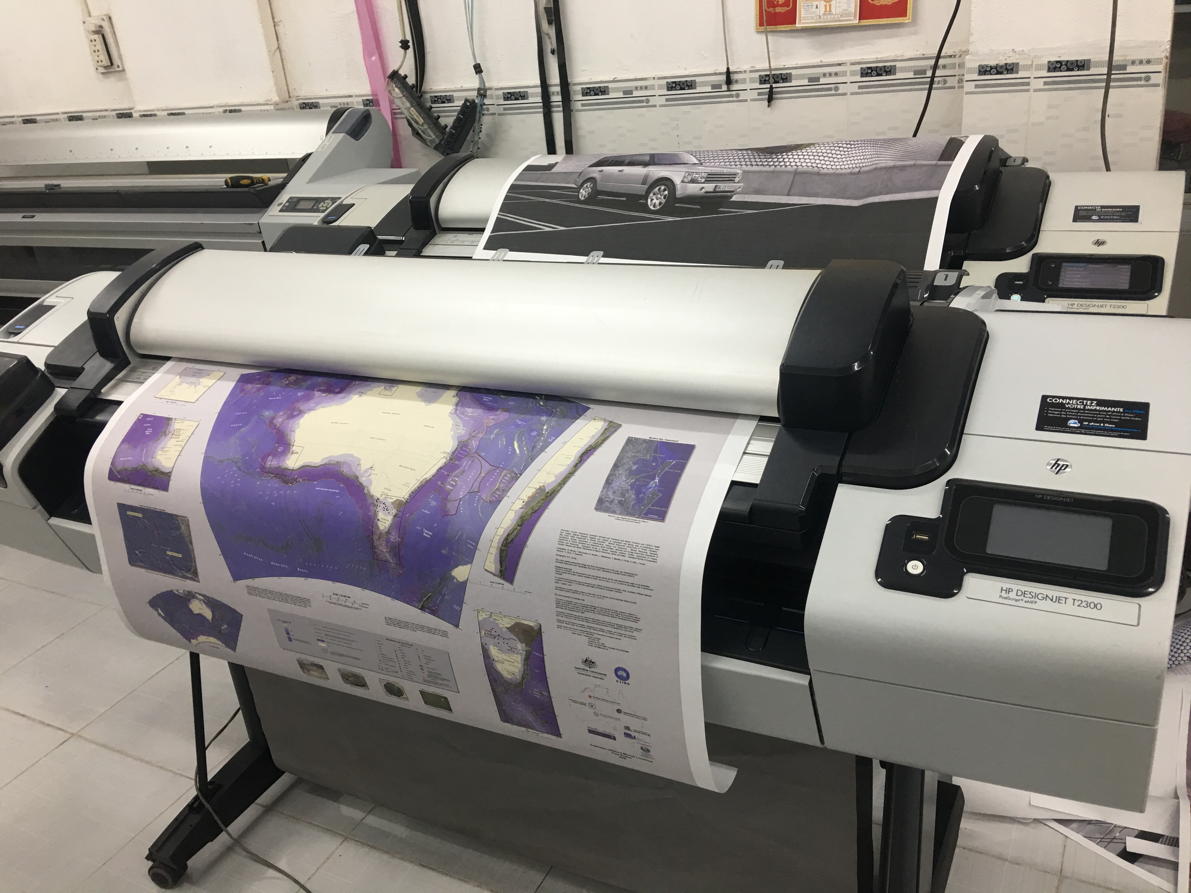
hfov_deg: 61.7
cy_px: 446
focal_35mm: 29
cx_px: 596
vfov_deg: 48.2
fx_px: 998
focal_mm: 4.15
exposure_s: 1/17
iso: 40
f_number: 2.2
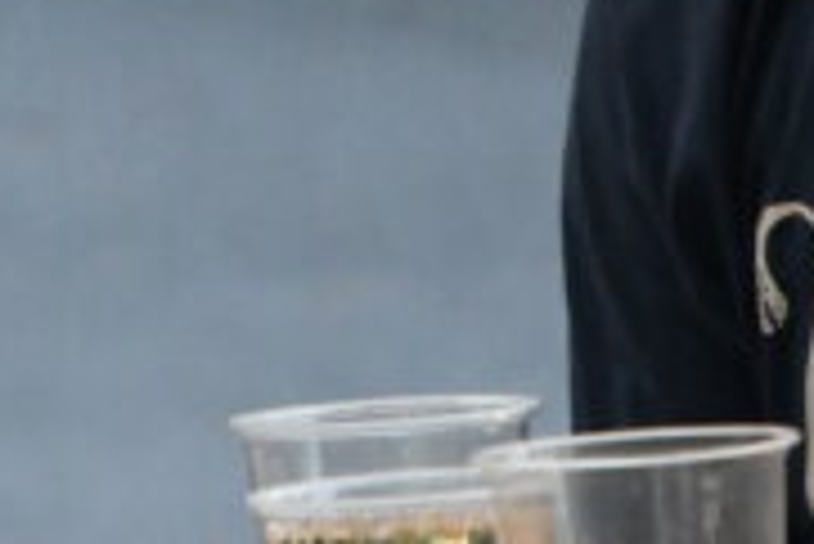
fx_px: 42270
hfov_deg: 1.1
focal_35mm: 1868
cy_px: -618
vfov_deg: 0.7
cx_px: 409
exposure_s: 1/4000
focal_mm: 220
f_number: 8
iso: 6400
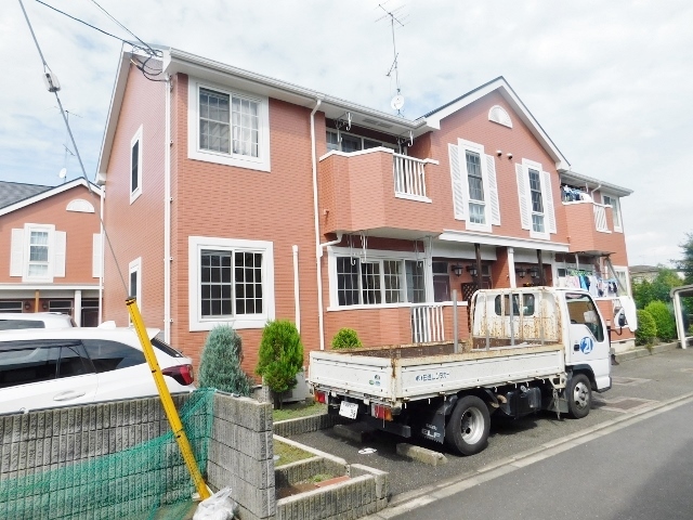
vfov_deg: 58.9
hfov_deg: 73.9
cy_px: 260
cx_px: 346
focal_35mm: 23
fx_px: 460
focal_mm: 4
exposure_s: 1/400
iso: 125
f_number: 6
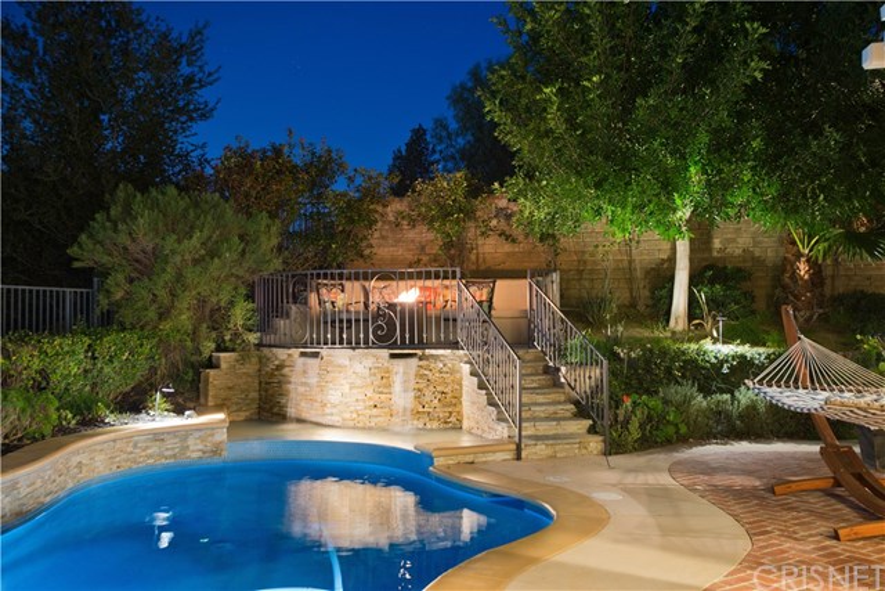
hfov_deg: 54.4
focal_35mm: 35
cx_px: 442
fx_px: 861
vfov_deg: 37.9
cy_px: 296
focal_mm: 35
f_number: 5
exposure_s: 1/1.25
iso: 400
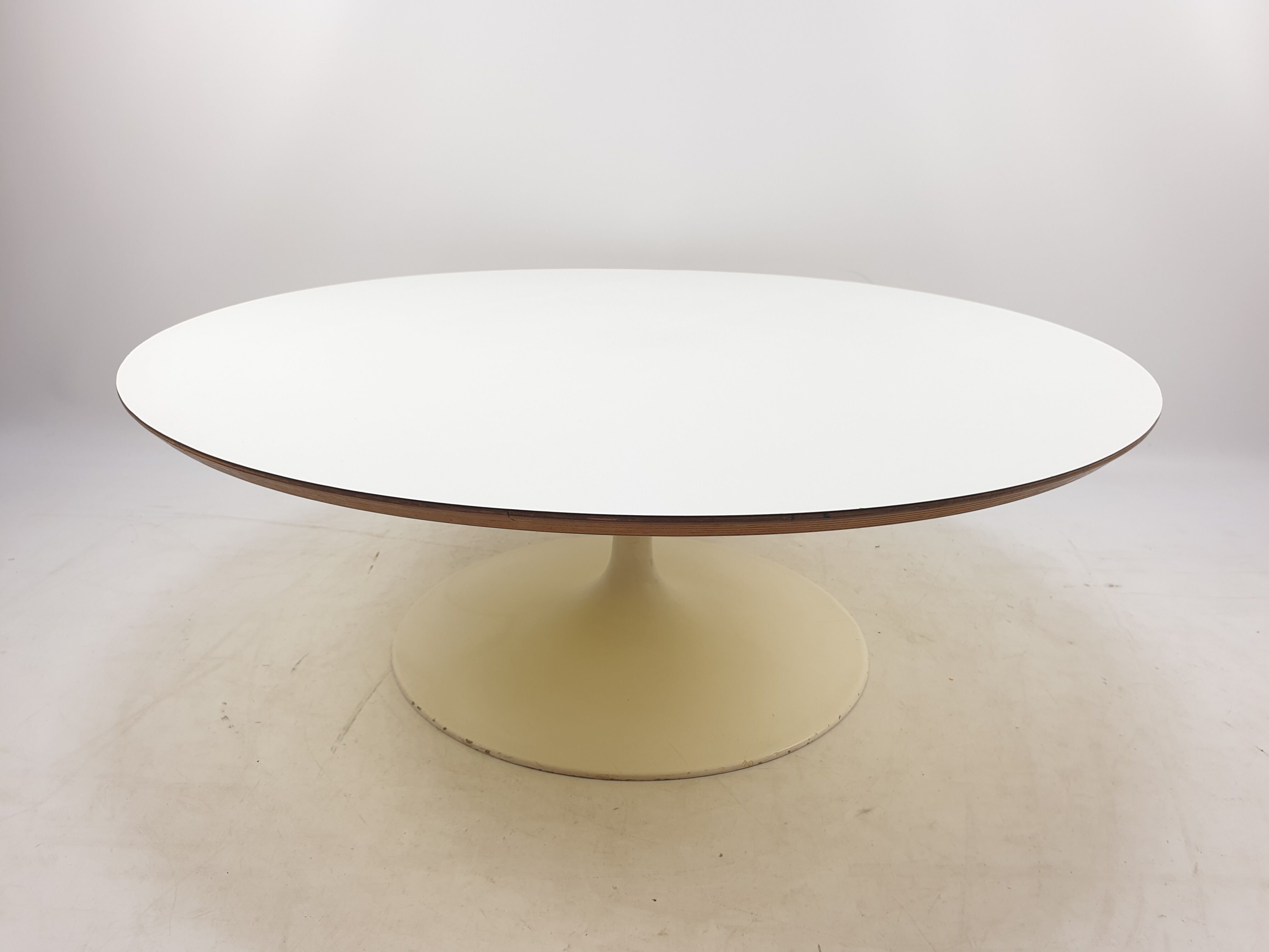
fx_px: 953
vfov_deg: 53.1
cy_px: 476
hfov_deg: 67.3
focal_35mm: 26
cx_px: 634
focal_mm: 4.3
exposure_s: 1/100
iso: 50
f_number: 2.4
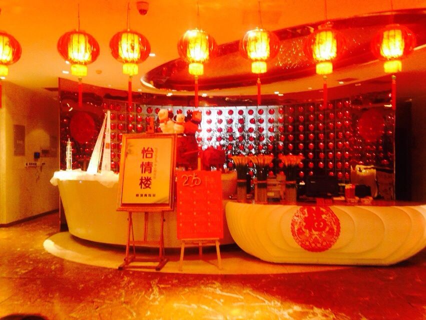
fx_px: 406
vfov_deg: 43.0
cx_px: 213
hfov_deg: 55.3
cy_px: 160
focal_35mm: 33
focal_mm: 4.12
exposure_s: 1/20
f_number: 2.4
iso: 250
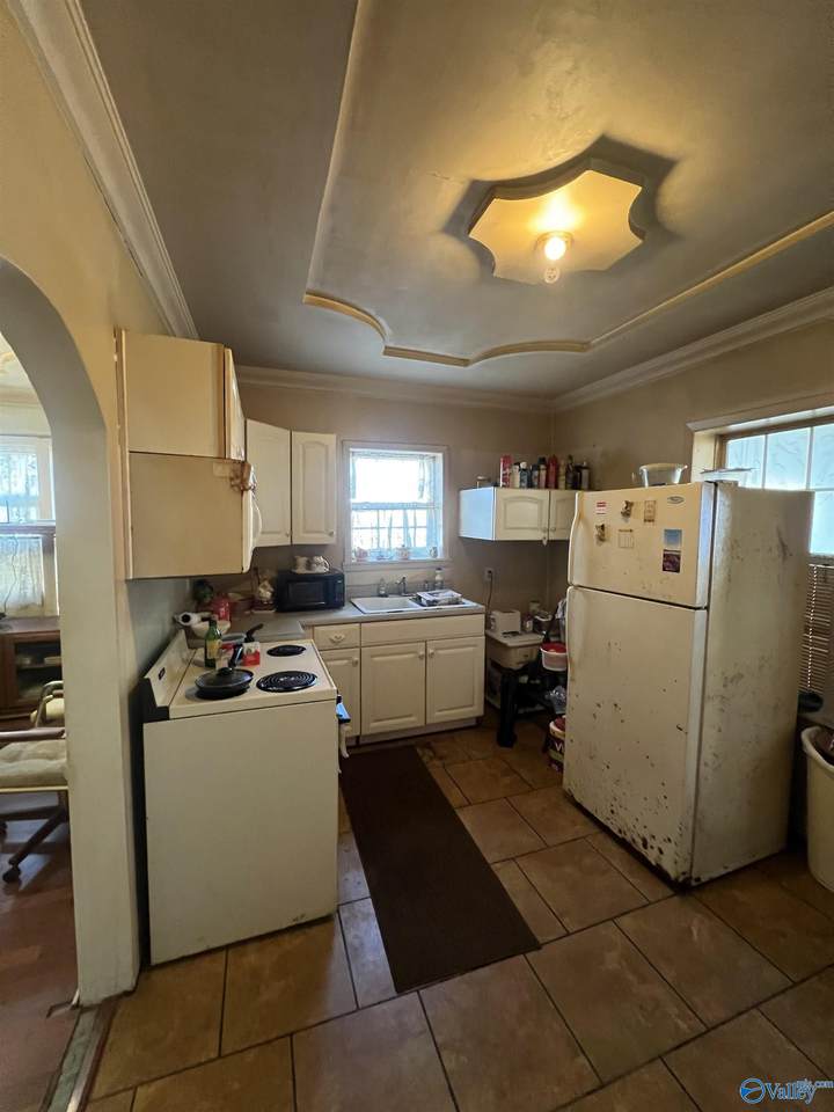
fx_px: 418
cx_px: 417
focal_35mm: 13
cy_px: 556
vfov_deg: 106.2
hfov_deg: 89.9
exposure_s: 1/60
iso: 640
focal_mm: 1.57
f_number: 1.8
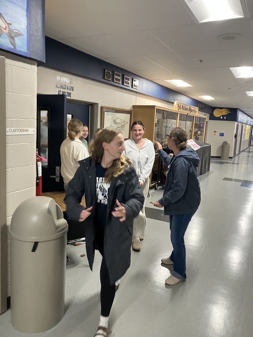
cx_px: 126
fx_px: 273
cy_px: 168
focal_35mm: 28
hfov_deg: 49.7
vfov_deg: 63.4
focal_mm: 3.99
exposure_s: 1/60
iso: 250
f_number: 1.8
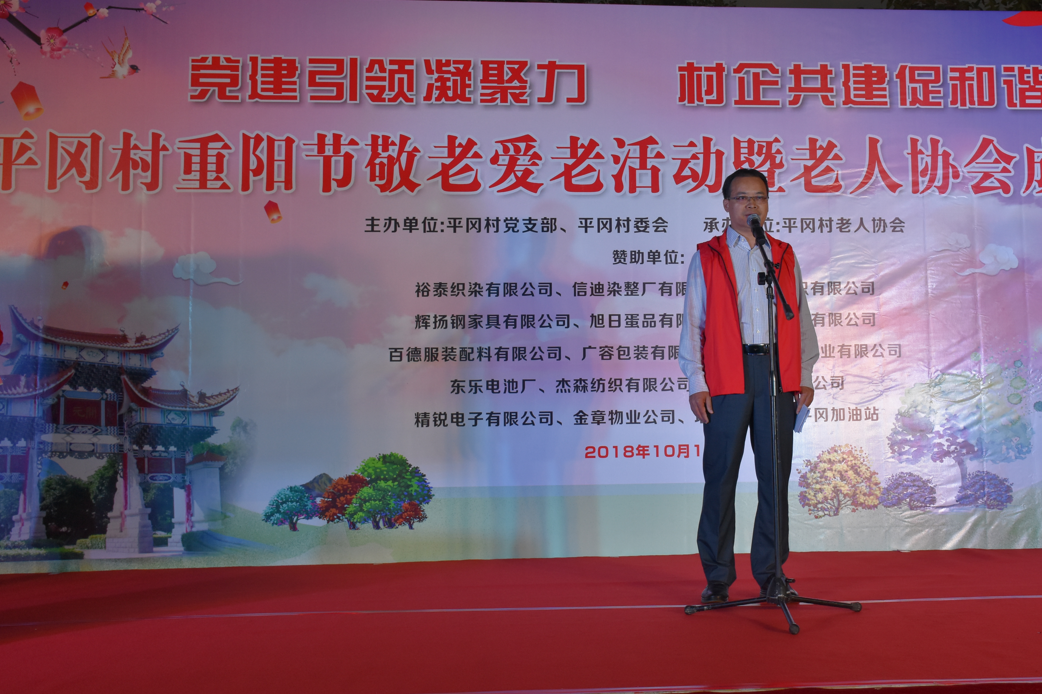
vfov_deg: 29.1
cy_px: 260
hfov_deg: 42.5
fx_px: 1331
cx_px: 644
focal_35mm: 46
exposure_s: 1/160
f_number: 6.3
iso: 800
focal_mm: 24
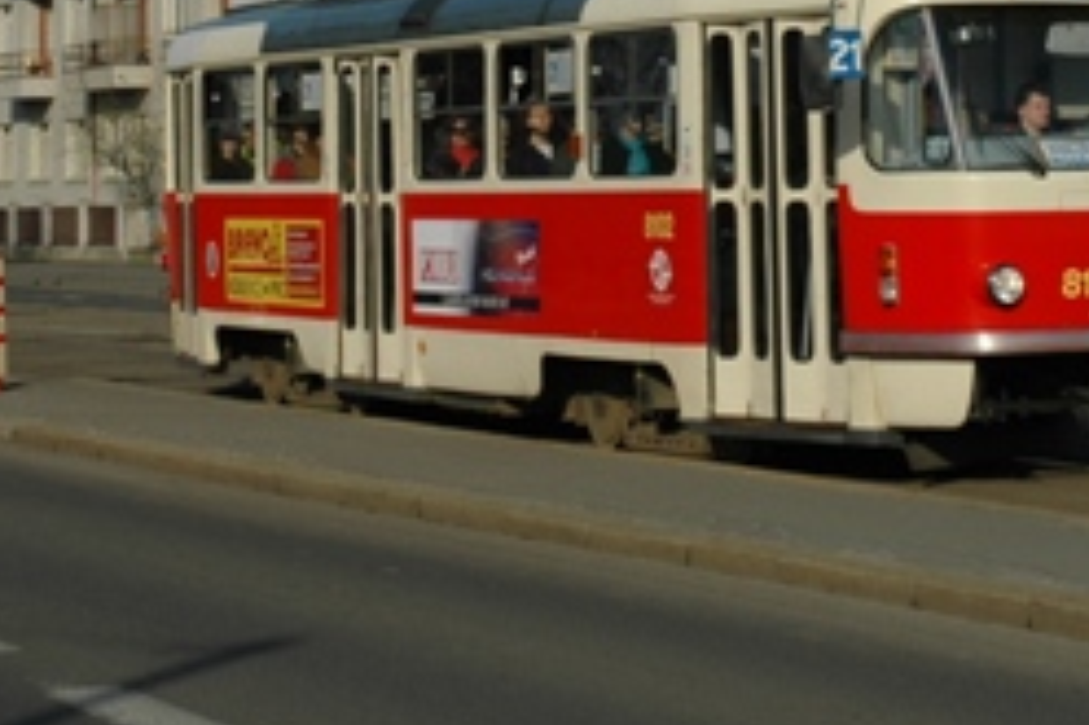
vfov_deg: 10.0
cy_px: -110
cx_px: 751
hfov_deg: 15.1
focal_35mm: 135
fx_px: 4090
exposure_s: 1/640
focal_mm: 35
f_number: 10
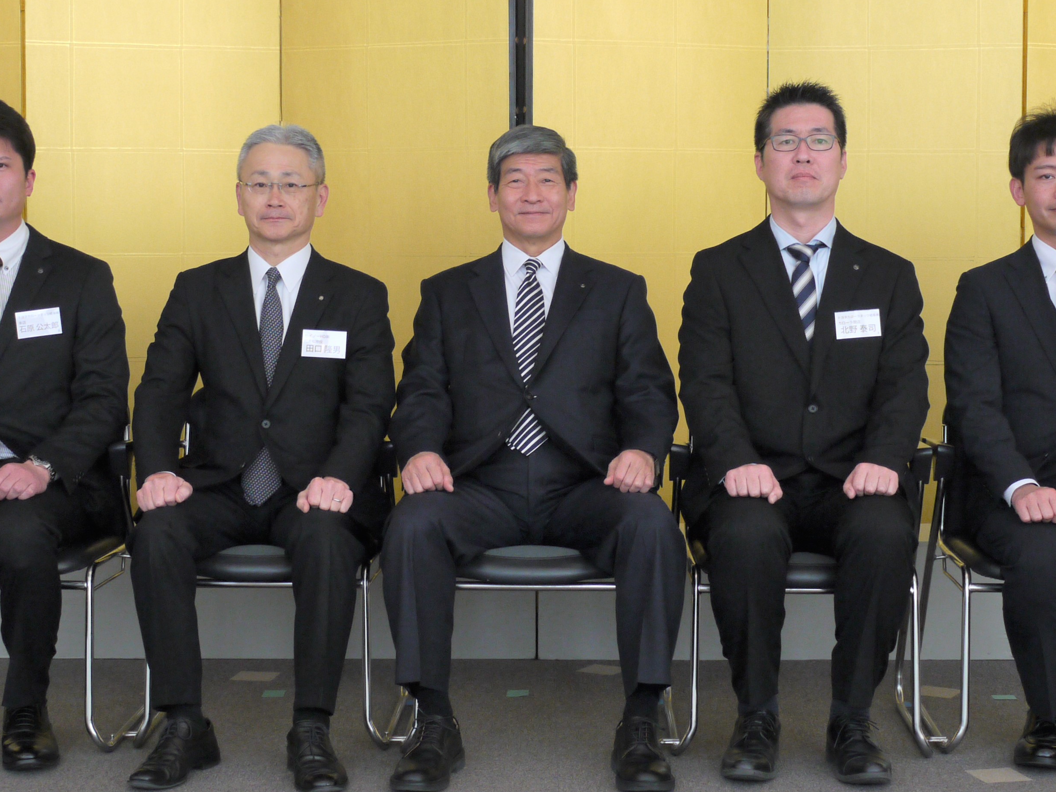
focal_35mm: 75
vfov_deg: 19.6
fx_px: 2288
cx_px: 569
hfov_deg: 26.0
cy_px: 346
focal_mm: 23
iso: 400
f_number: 4.7
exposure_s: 1/15
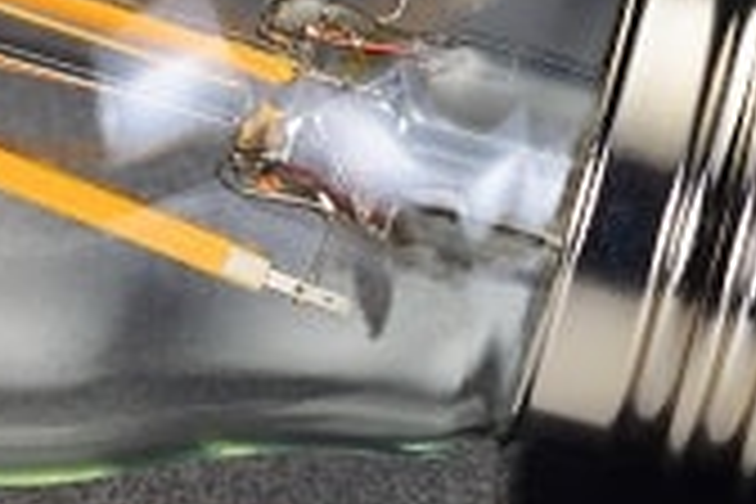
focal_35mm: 358
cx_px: 274
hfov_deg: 5.8
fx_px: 7517
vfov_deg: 3.8
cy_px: 45
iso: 100
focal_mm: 100
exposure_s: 1/125
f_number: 13
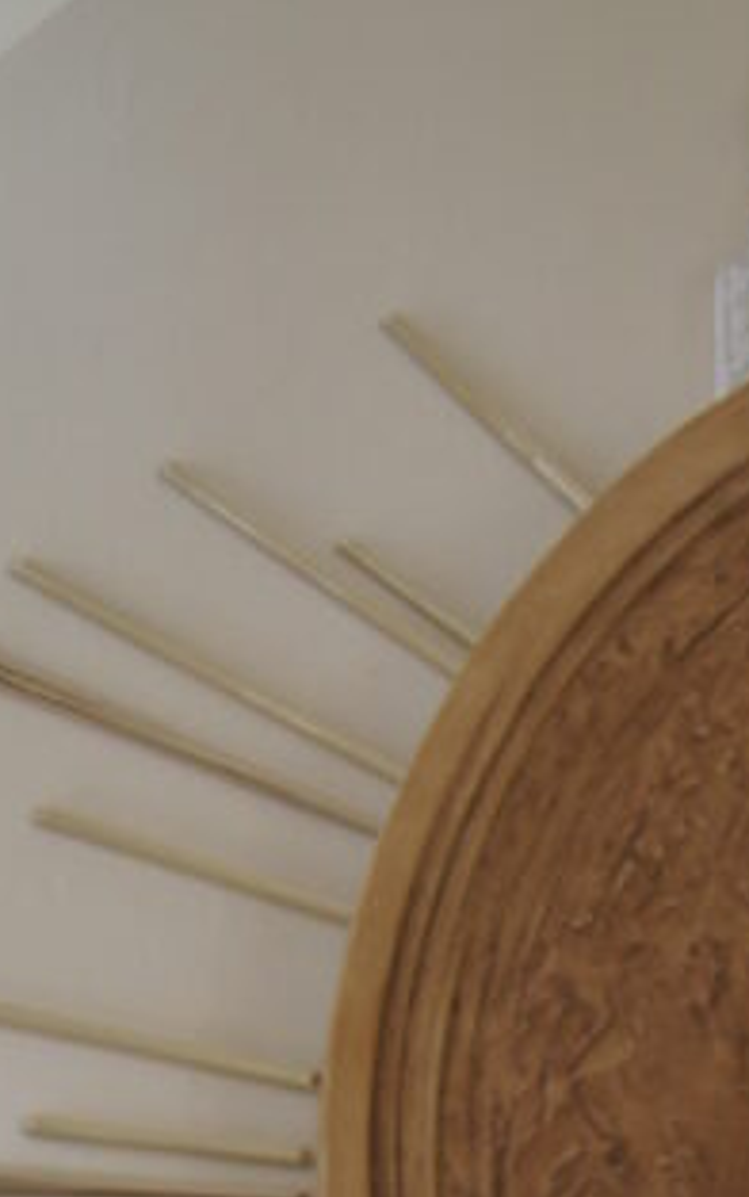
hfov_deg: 9.8
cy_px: 1885
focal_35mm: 130
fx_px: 4240
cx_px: 1068
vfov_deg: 14.7
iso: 320
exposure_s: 1/50
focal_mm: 26
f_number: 4.5
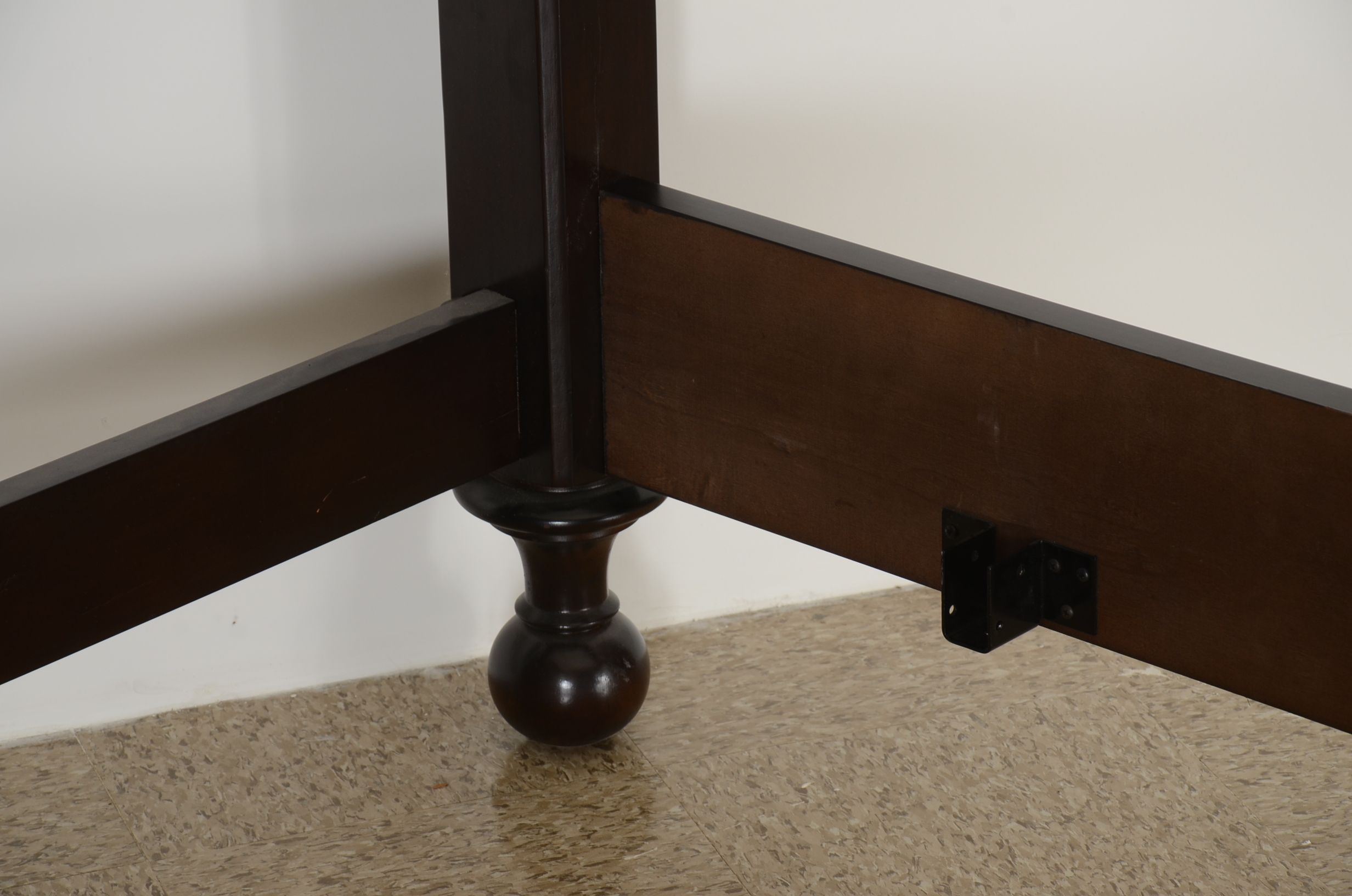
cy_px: 448
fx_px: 5903
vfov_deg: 8.7
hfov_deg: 13.1
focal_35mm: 158
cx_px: 676
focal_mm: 105
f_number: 9
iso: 200
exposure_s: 1/80
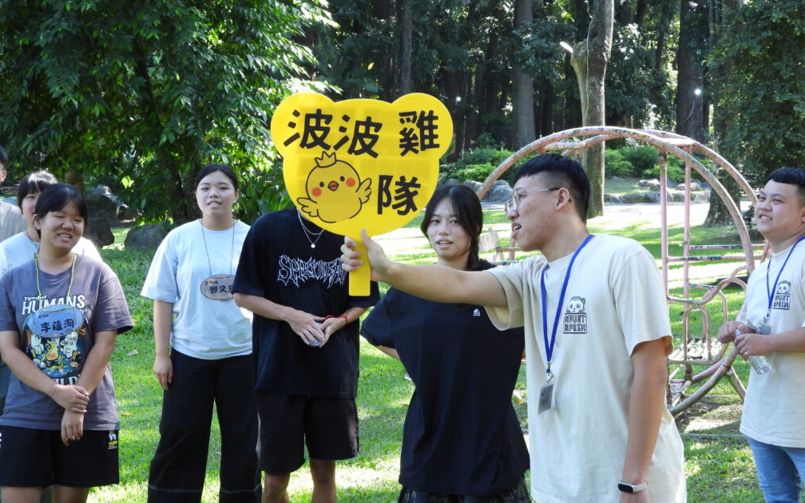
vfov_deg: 18.6
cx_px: 406
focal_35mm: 70
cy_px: 238
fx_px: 1536
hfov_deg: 29.4
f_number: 4
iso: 400
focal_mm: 11.7
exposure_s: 1/250
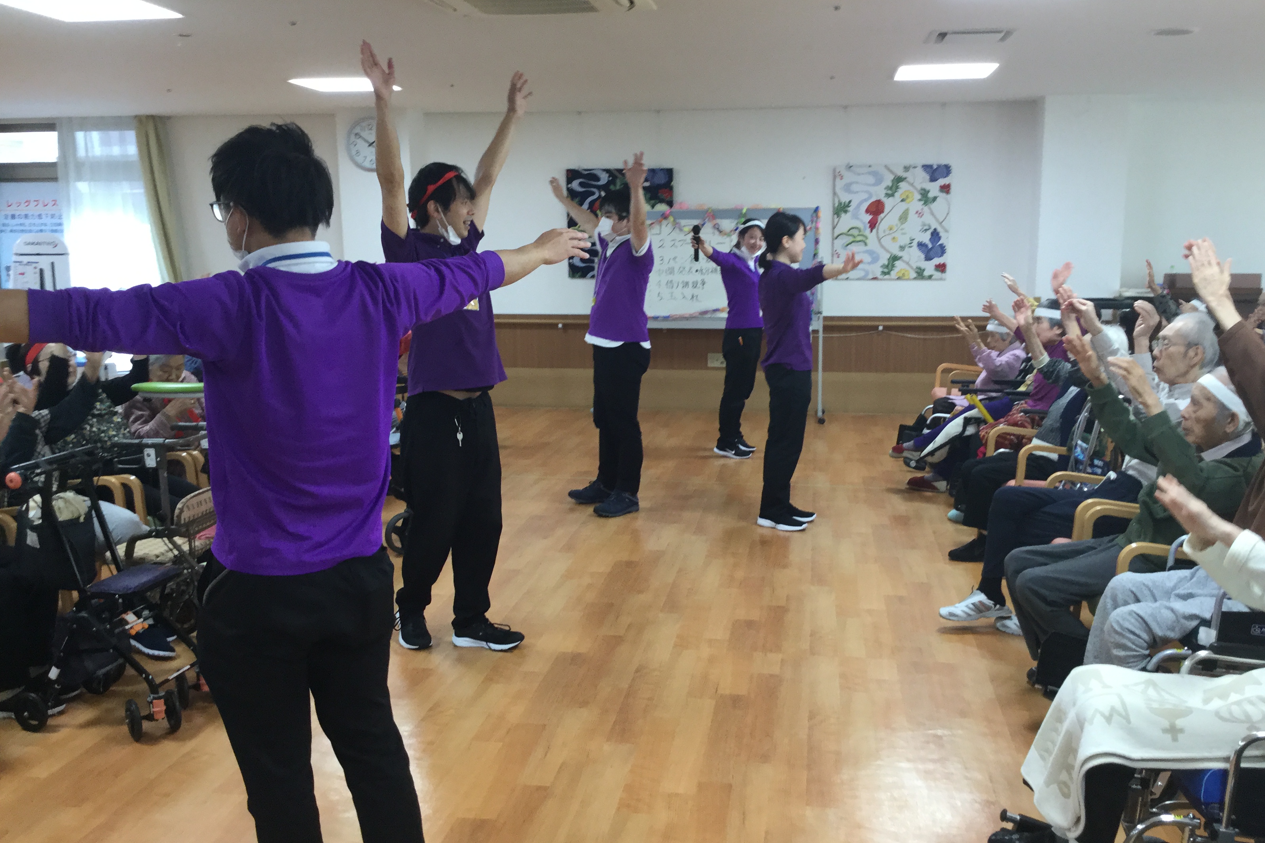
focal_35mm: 33
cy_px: 436
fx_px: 1159
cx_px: 647
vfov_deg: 40.0
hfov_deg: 57.2
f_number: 2.4
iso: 50
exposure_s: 1/30
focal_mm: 3.3
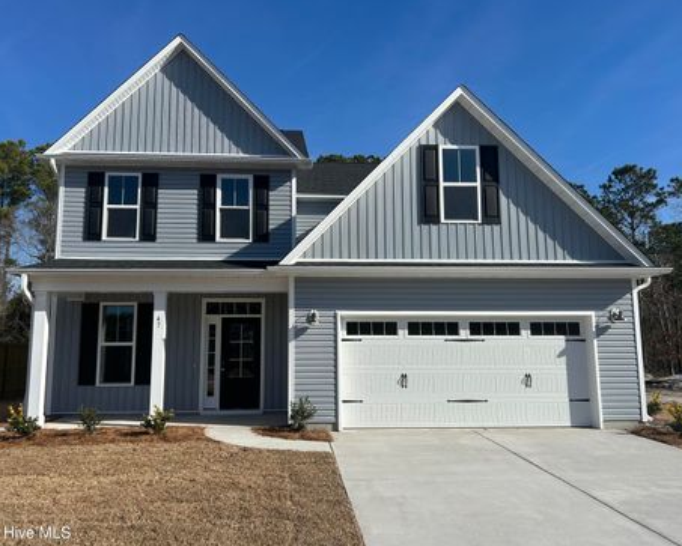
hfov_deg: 62.2
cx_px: 327
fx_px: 566
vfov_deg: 51.6
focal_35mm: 28
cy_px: 276
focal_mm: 5.7
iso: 50
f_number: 1.5
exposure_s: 1/5882
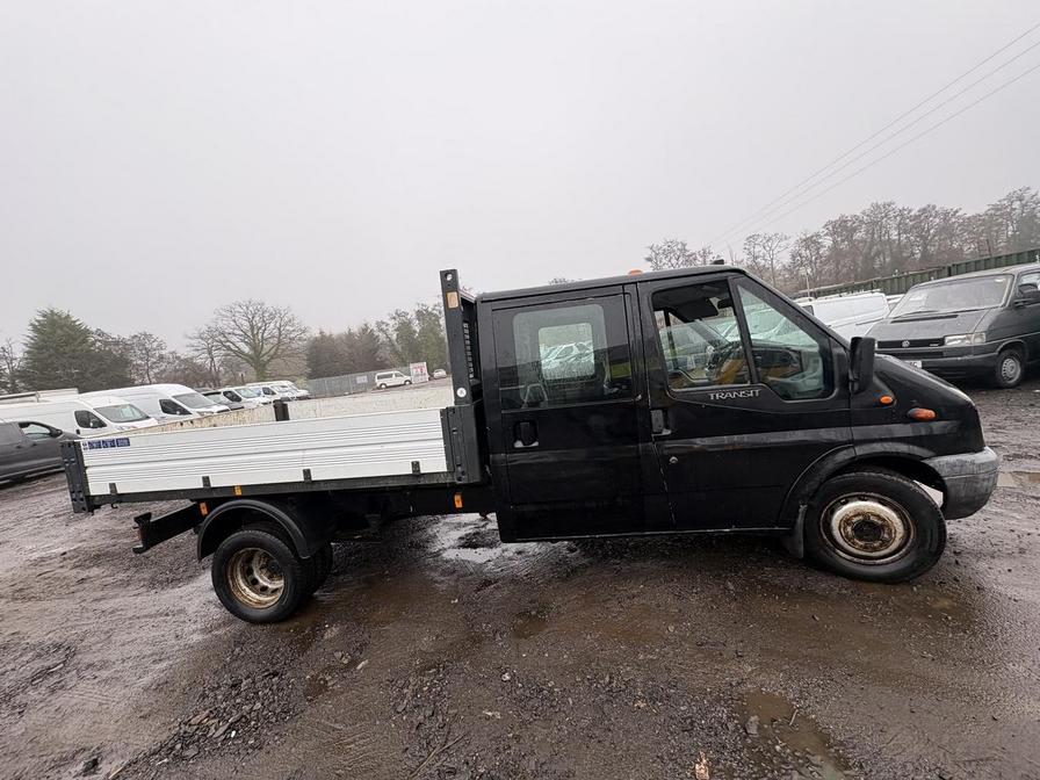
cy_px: 390
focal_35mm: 14
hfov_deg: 102.1
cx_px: 520
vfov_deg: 85.7
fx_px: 421
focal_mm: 2.22
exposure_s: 1/174
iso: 40
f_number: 2.2
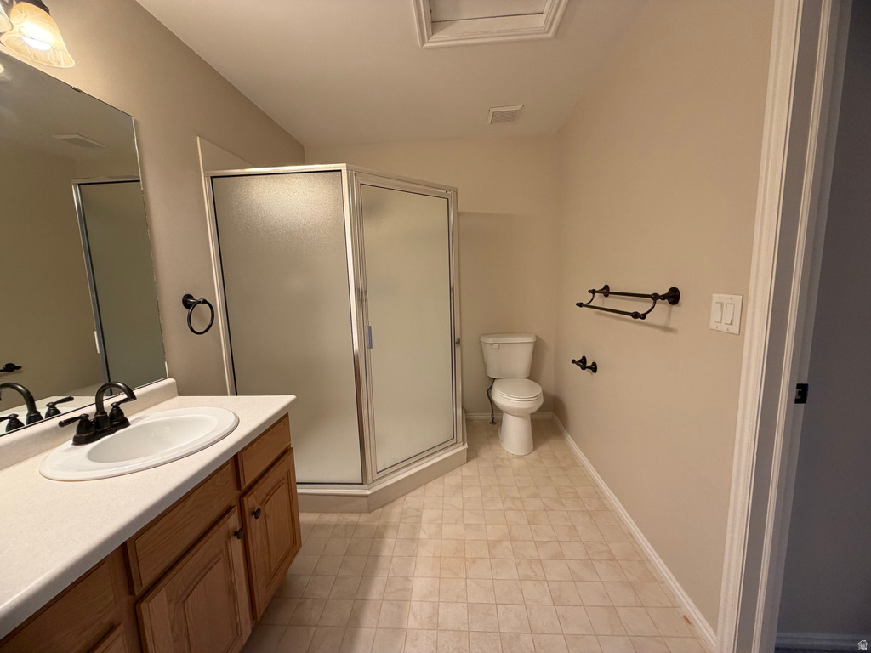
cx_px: 436
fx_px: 352
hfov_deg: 102.1
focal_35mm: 14
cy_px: 326
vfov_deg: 85.7
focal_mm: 2.22
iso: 160
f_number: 2.2
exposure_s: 1/60
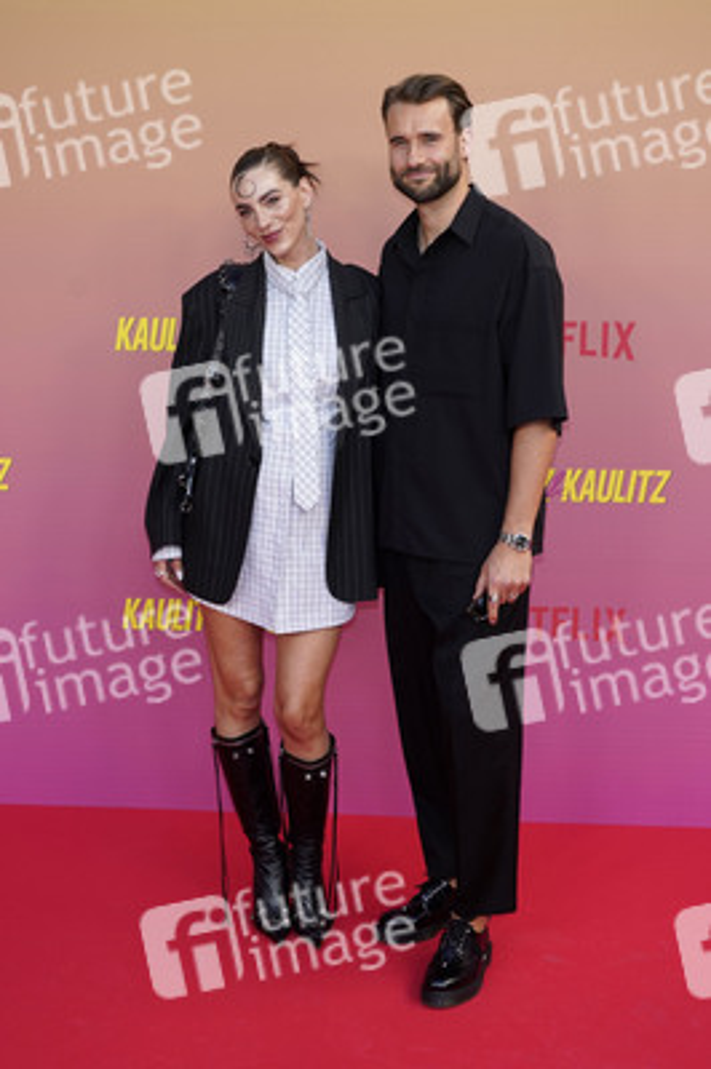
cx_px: 356
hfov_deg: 28.6
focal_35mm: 47
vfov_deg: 41.9
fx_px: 1395
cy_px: 534
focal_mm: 47
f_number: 5.6
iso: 320
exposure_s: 1/160
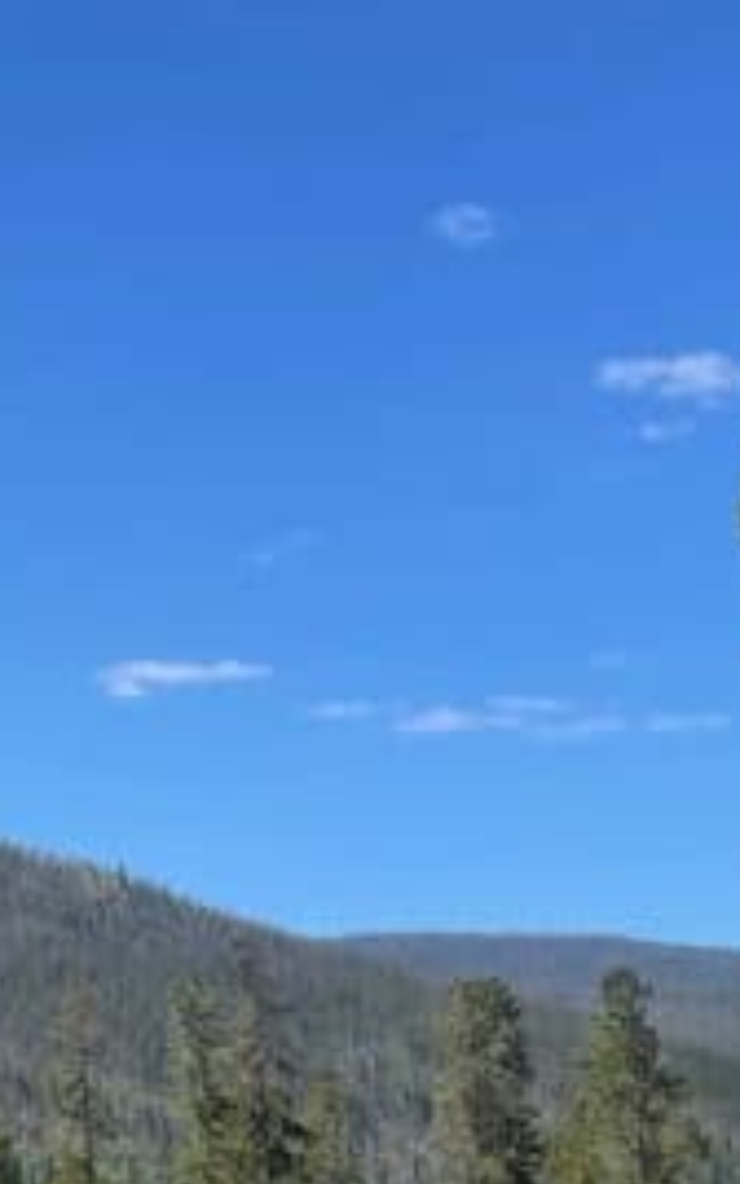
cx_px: -1031
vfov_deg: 19.8
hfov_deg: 10.7
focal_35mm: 105
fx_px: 3390
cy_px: 801
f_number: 1.6
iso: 32
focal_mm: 4.2
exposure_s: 1/2959
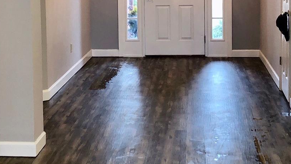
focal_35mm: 75
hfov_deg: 28.2
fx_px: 579
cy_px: 10
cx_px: 154
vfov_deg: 15.9
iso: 50
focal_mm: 3.99
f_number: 1.8
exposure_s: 1/15
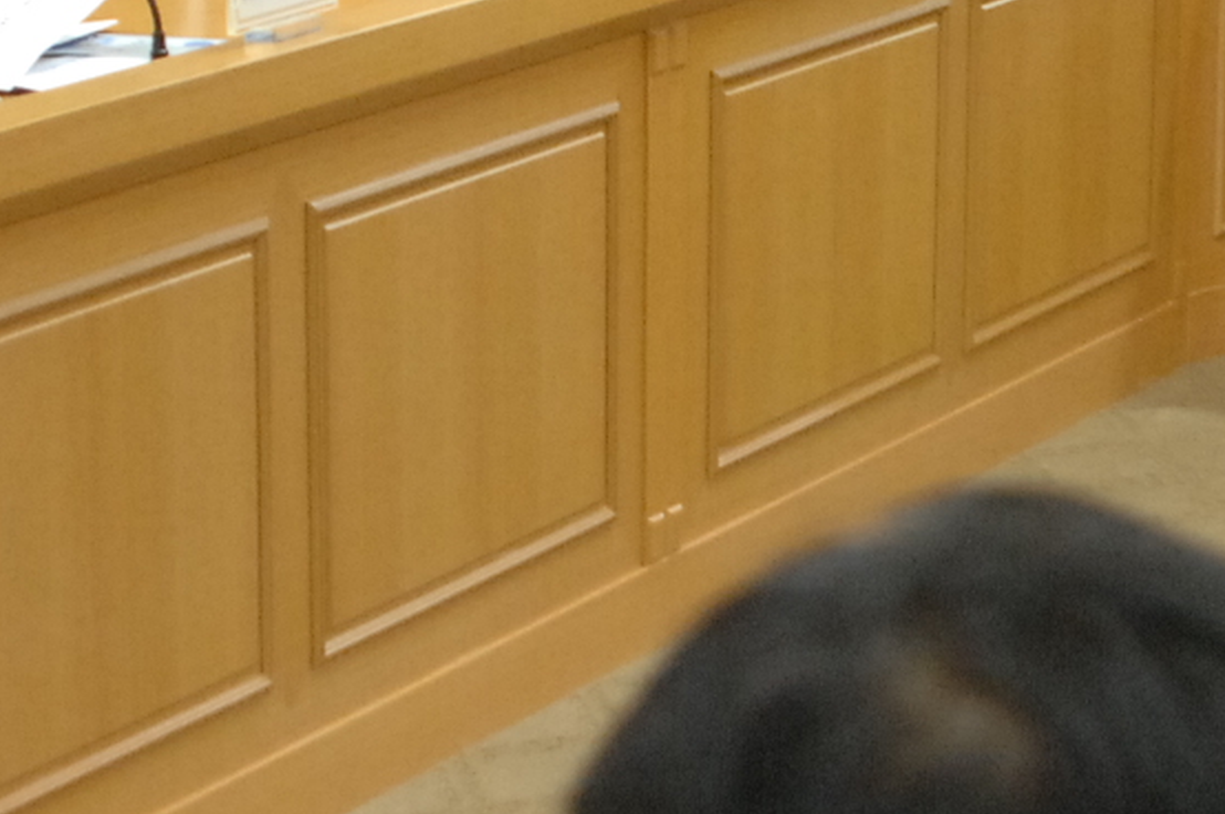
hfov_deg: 13.6
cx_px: 944
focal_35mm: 151
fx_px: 5132
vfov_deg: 9.1
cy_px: 230
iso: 800
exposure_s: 1/60
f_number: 4
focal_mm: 26
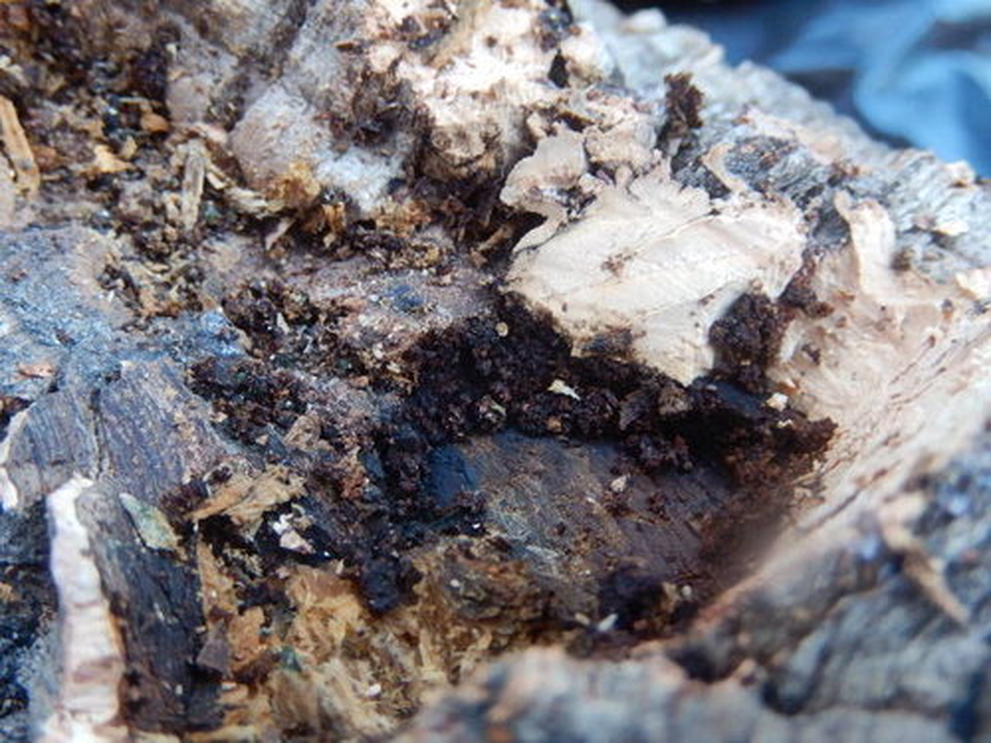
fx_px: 1460
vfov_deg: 28.6
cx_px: 496
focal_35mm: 51
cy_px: 372
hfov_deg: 37.5
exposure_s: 1/30
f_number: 4.5
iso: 125
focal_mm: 9.2
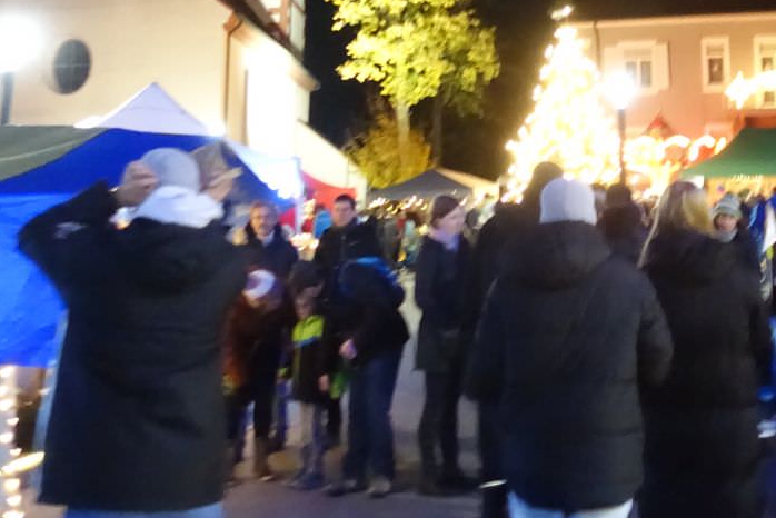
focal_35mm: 55
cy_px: -53
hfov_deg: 35.4
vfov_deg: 23.2
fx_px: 1186
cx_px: 588
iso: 6400
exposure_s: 1/40
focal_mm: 8.8
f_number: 1.8
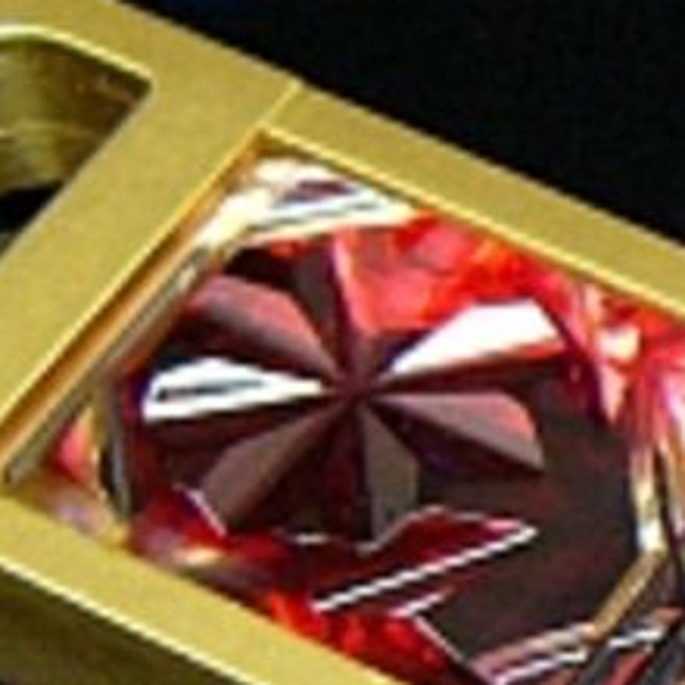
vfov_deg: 6.8
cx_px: 1317
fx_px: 5754
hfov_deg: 6.6
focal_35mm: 257
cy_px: 657
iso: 200
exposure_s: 1/30
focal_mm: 8.3
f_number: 2.8
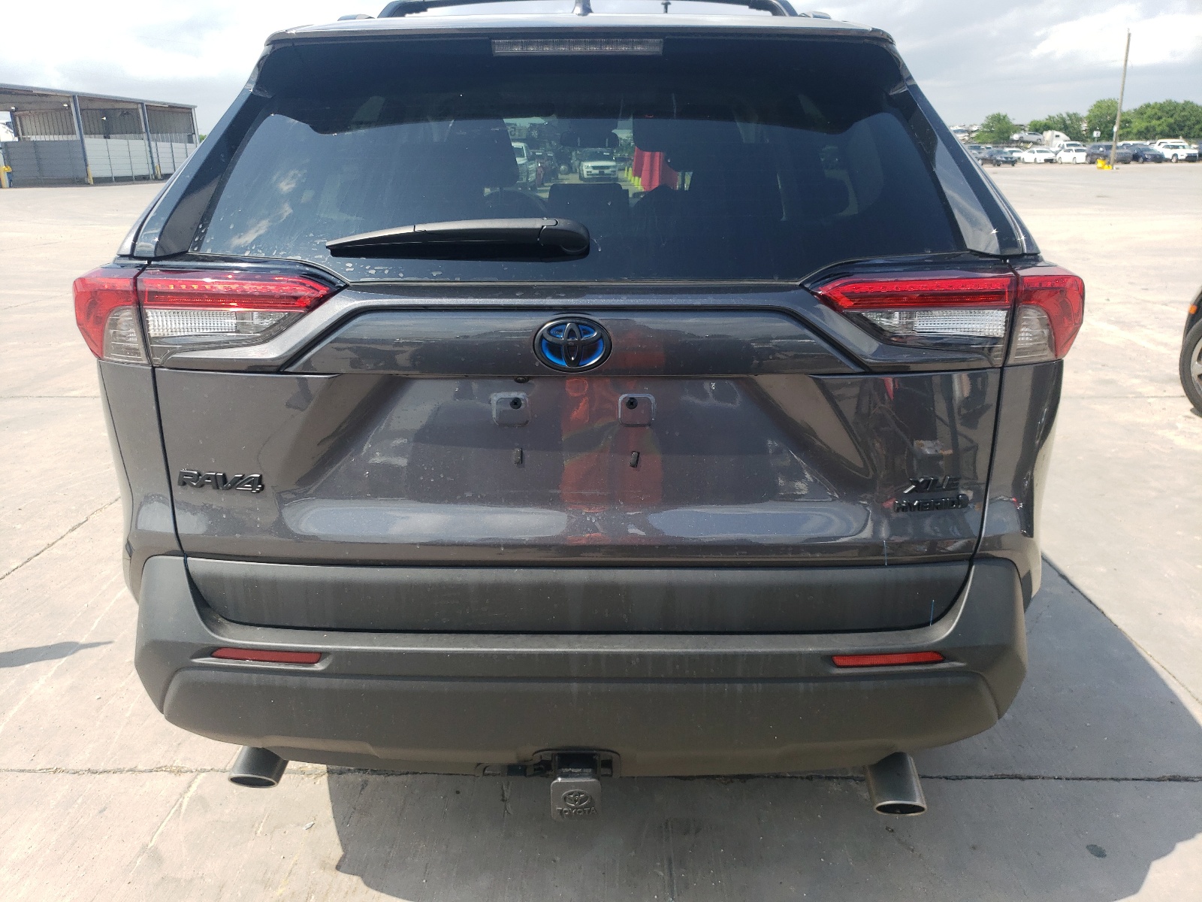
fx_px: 903
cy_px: 451
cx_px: 601
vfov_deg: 53.1
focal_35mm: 26
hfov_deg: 67.3
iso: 50
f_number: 1.5
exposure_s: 1/1667
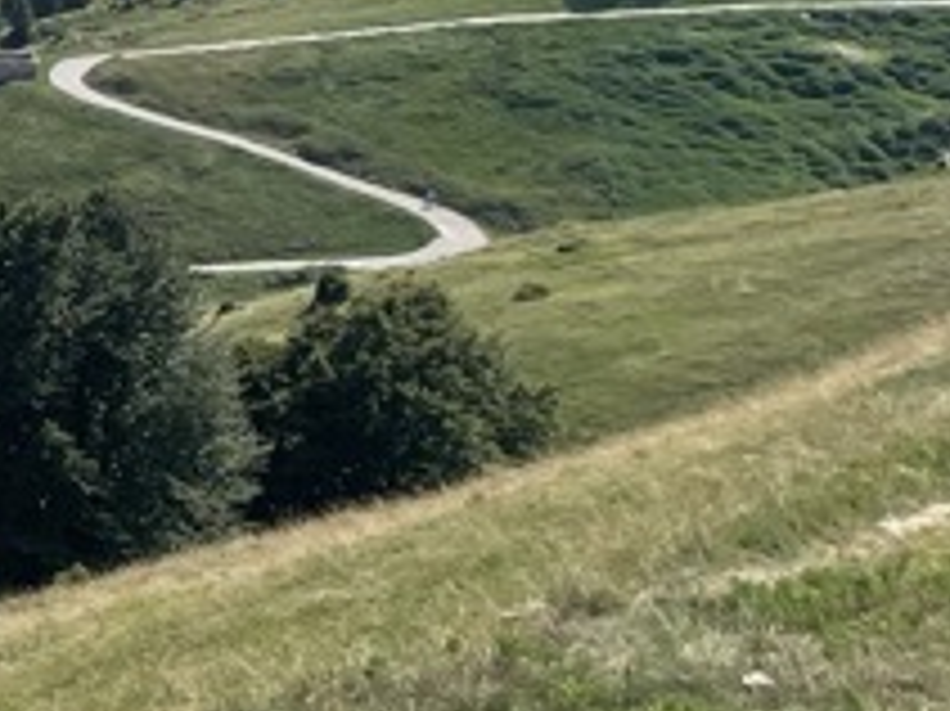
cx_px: -1166
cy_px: -266
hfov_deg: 12.8
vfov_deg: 11.4
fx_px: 3456
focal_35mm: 126
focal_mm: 4.2
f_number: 1.6
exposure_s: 1/5051
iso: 32
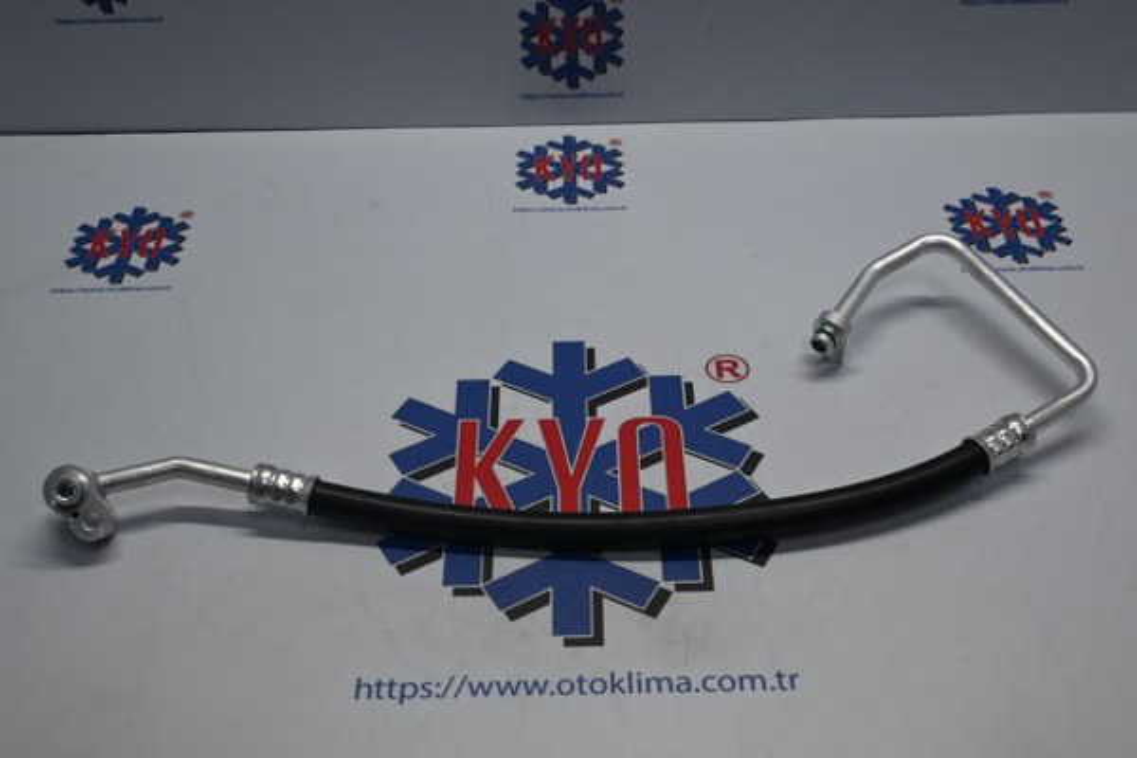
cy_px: 379
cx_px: 568
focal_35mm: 44
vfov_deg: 30.8
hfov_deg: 45.0
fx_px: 1374
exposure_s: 1/125
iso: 400
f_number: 4.8
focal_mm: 29
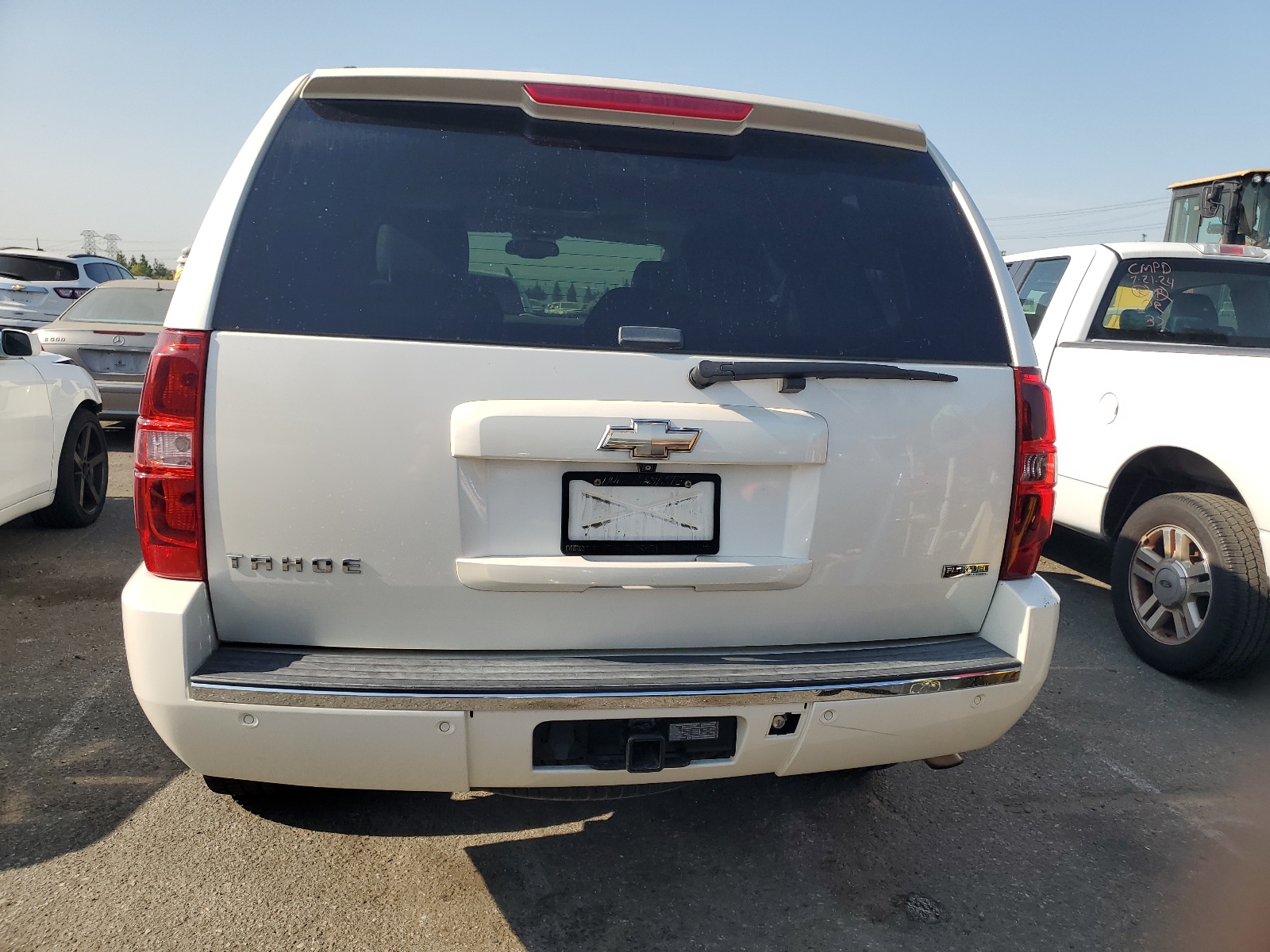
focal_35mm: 26
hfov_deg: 67.3
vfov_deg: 53.1
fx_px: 954
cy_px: 476
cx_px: 635
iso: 50
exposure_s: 1/2500
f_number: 1.5
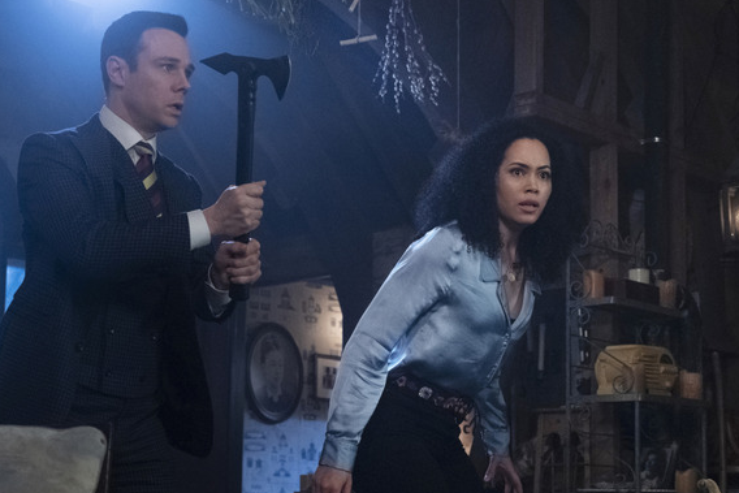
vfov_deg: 19.4
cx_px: 368
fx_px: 1437
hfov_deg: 28.8
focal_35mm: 70
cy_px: 330
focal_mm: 34.2
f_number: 3.6
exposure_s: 1/160
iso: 6400
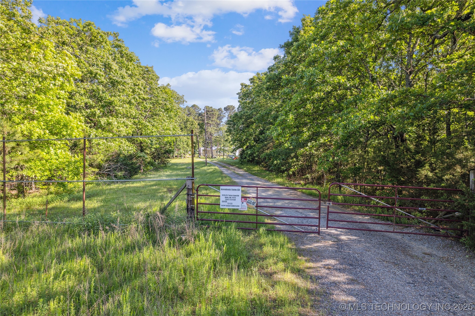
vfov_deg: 57.2
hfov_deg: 78.6
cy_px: 158
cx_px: 238
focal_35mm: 22
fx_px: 290
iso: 100
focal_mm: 8.4
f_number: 2.8
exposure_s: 1/60
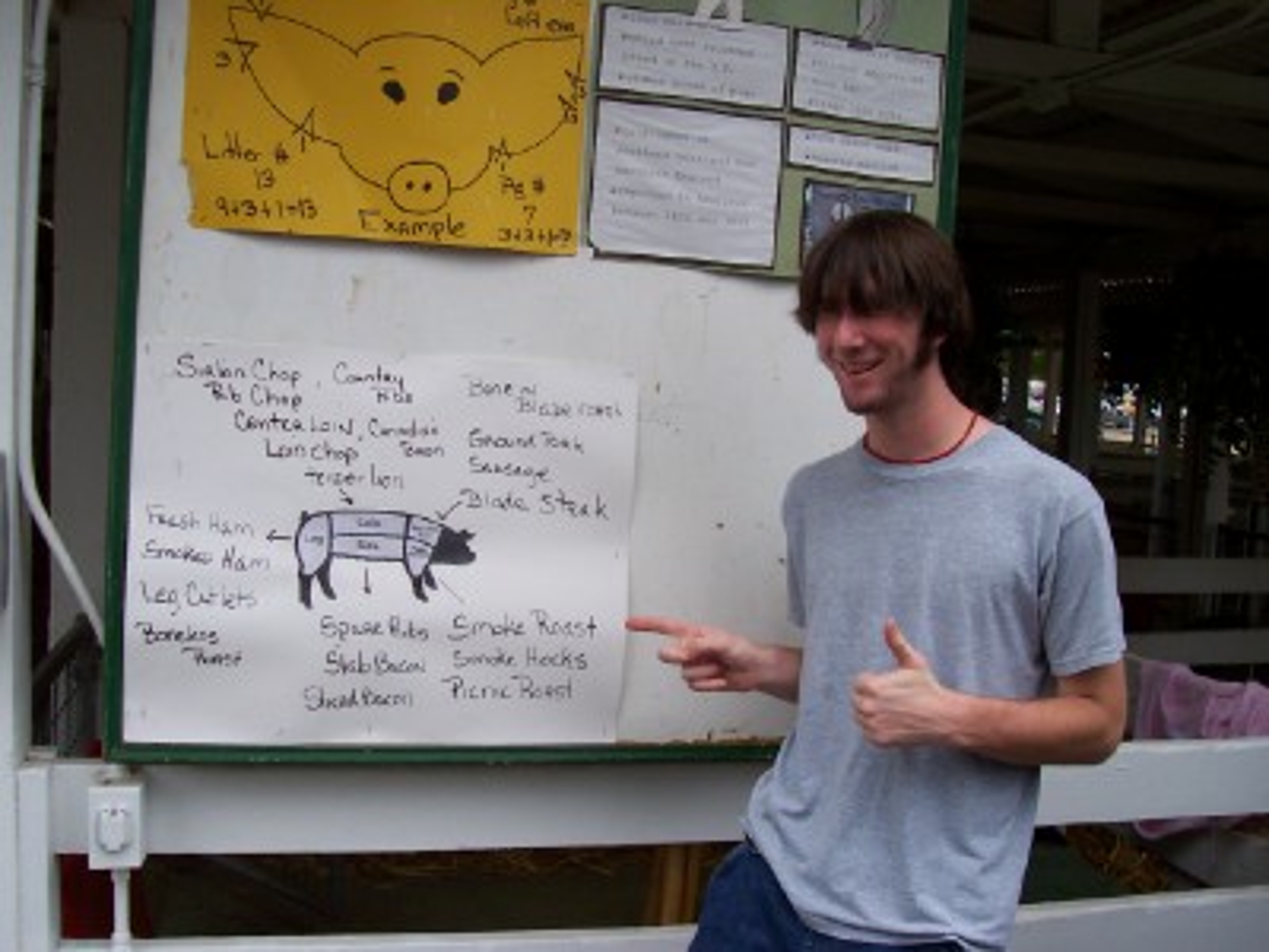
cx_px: 634
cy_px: 476
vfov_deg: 38.7
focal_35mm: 37
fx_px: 1356
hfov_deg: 50.1
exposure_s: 1/350
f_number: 2.8
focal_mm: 5.6
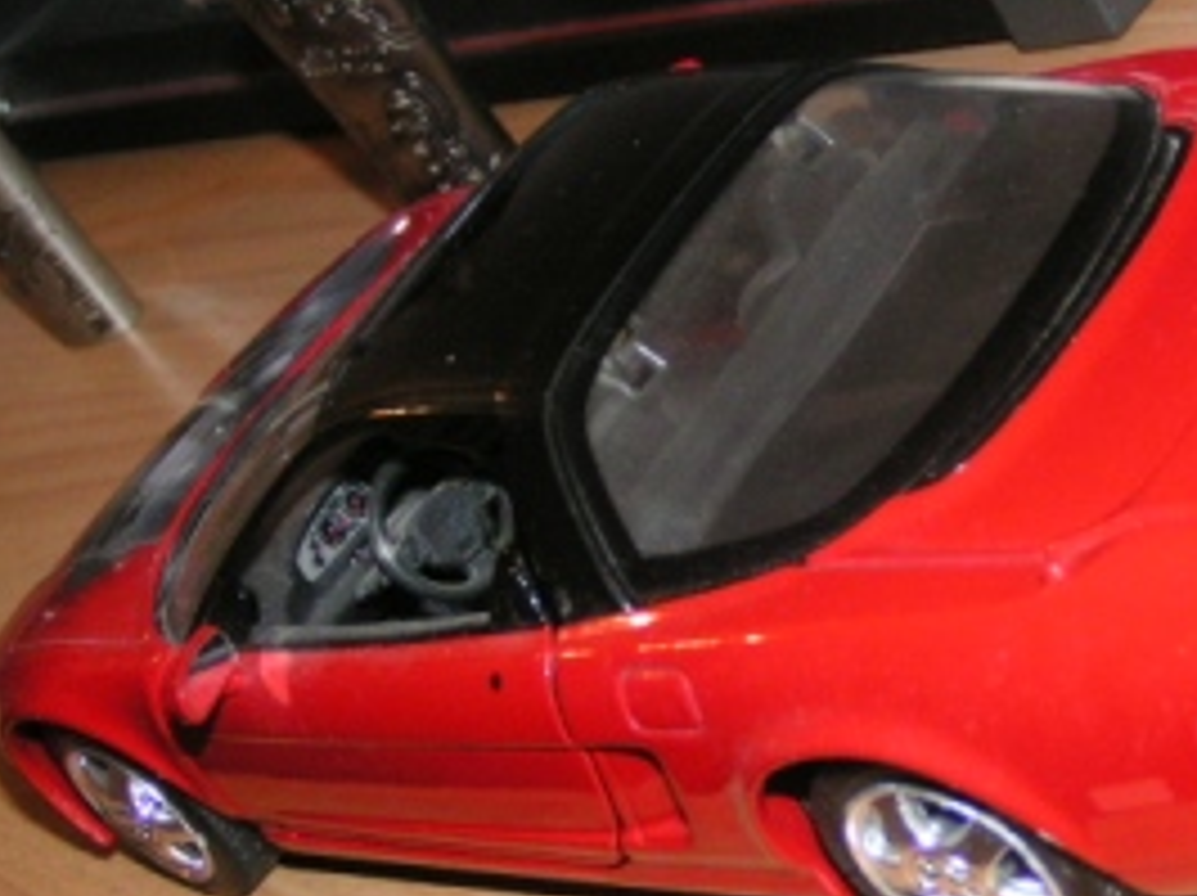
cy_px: 581
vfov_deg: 16.2
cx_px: 891
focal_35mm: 91
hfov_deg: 21.4
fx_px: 3144
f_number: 3.2
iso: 200
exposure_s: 1/60
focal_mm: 8.3
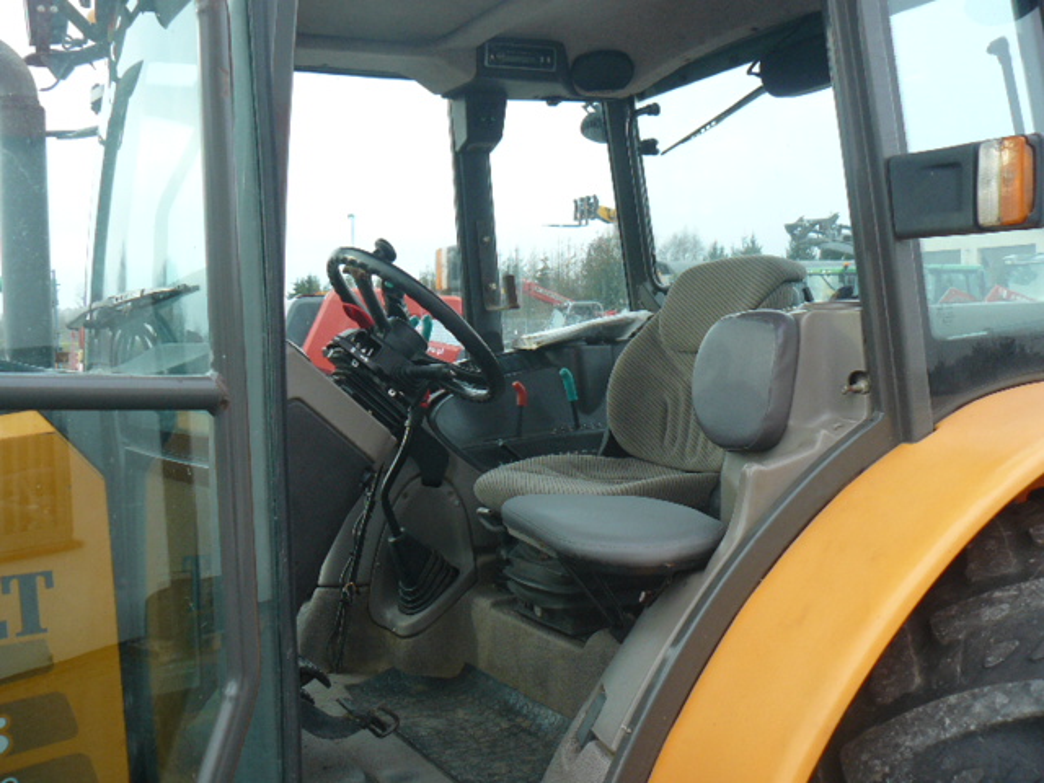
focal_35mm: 36
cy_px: 392
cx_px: 522
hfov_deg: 51.4
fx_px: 1086
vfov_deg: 39.7
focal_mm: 6
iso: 100
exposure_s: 1/100
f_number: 3.2
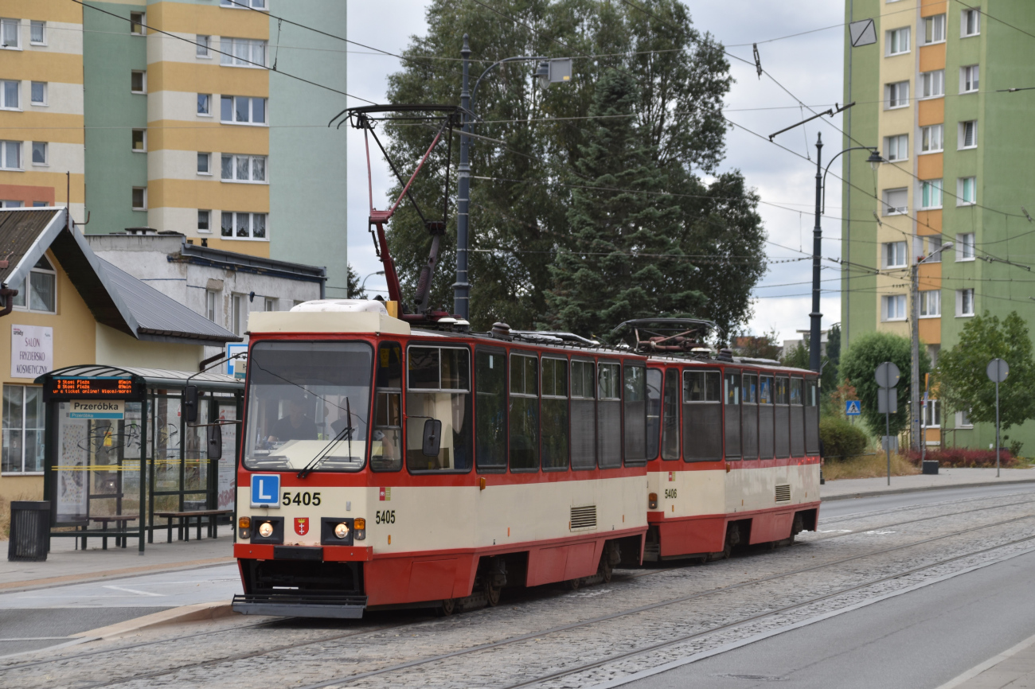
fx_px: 3363
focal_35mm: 117
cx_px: 518
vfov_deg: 11.7
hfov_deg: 17.5
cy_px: 344
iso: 125
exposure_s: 1/250
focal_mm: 78
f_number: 7.1
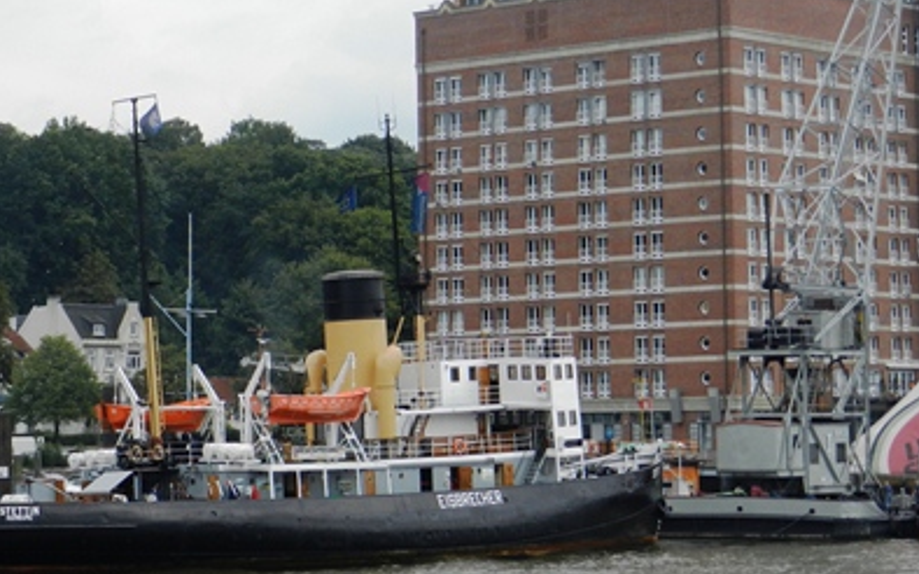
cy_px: 140
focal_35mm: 117
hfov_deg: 17.8
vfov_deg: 11.2
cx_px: 443
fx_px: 2930
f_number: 4.6
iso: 160
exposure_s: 1/500
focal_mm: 12.3
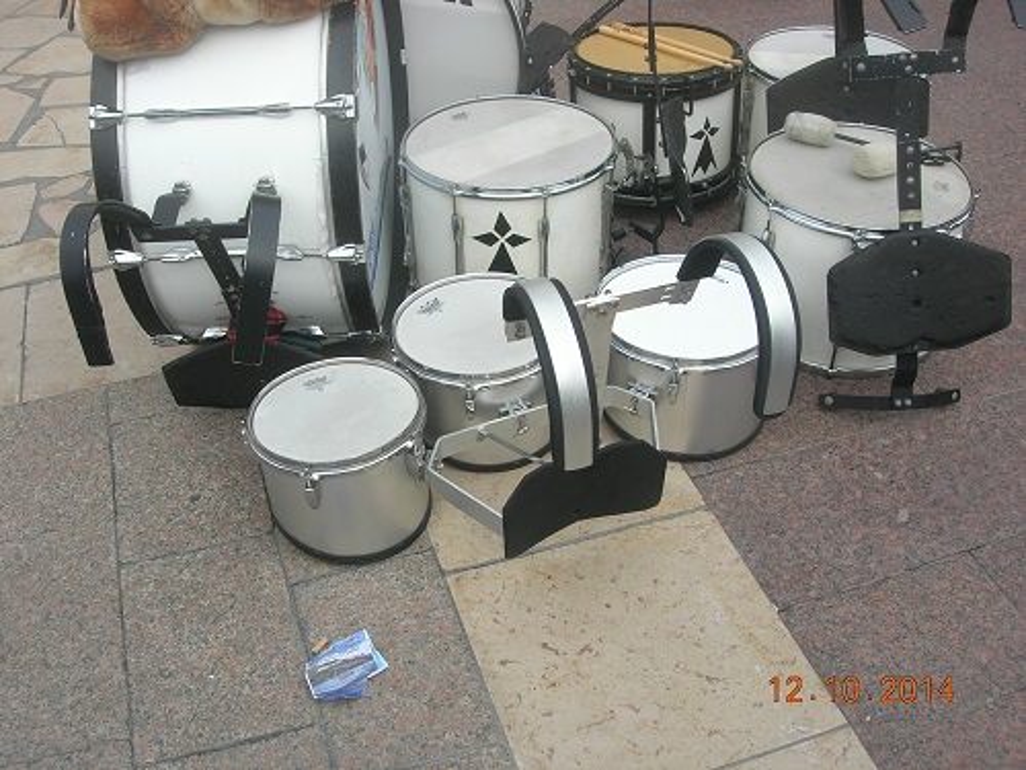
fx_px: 1126
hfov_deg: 49.0
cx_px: 513
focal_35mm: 38
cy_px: 385
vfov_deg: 37.7
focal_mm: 7.8
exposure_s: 1/306
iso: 64
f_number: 4.8
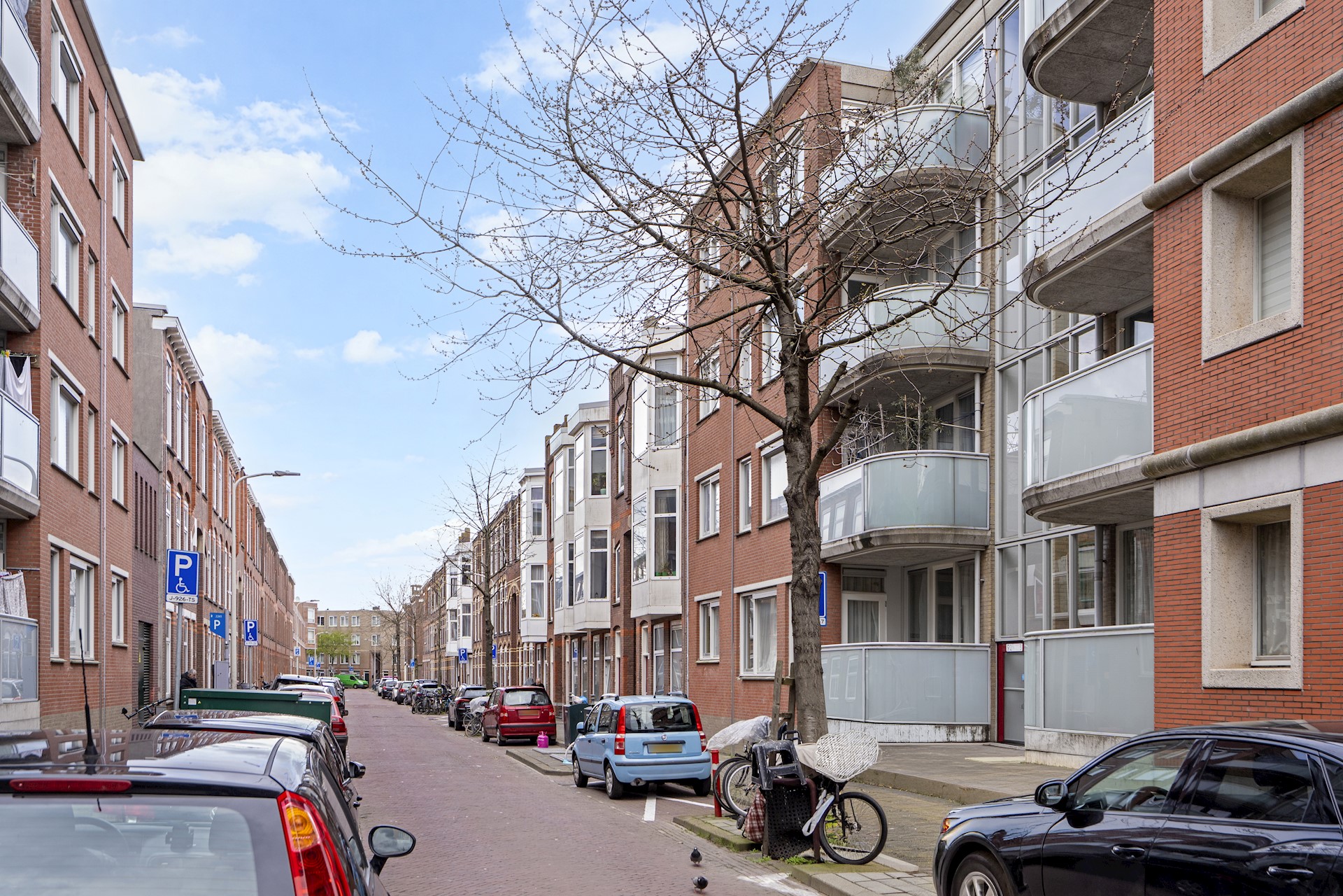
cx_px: 672
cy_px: 448
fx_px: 1082
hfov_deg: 63.7
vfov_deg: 45.0
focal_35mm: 29
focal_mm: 29
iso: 500
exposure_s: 1/125
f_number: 8
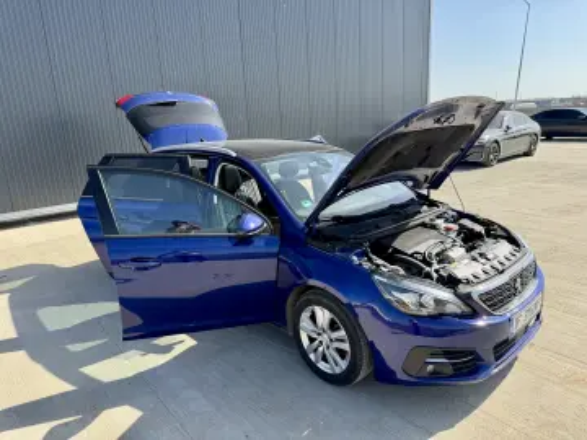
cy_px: 220
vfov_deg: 56.8
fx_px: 407
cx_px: 294
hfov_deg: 71.6
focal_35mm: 24
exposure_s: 1/2445
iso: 100
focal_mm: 6.76
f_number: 1.78
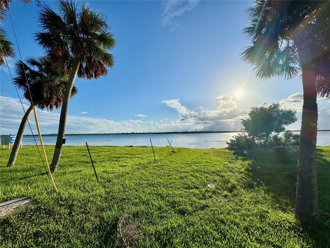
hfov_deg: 102.1
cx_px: 165
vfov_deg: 85.7
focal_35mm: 14
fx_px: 133
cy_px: 124
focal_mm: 2.22
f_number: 2.2
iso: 40
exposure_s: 1/3906
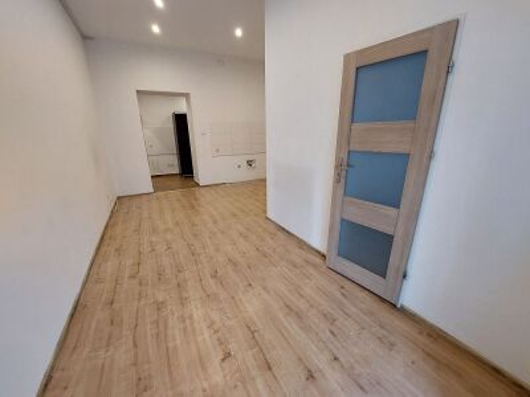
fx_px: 199
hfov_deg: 106.2
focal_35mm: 13
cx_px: 265
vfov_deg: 89.9
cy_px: 198
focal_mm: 1.74
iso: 250
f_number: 2.2
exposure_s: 1/50
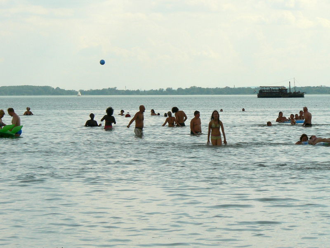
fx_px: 2126
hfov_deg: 8.9
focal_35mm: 223
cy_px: 124
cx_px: 165
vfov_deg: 6.7
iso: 80
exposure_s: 1/500
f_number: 8
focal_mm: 37.1
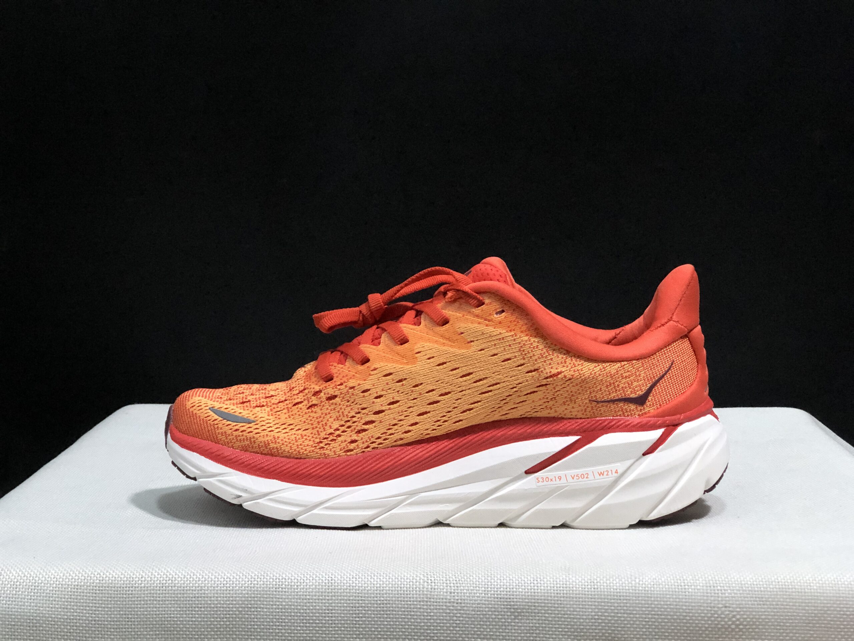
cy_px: 320
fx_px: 1406
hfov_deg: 33.8
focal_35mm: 57
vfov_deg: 25.7
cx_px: 427
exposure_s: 1/30
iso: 80
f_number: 2.8
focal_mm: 6.6
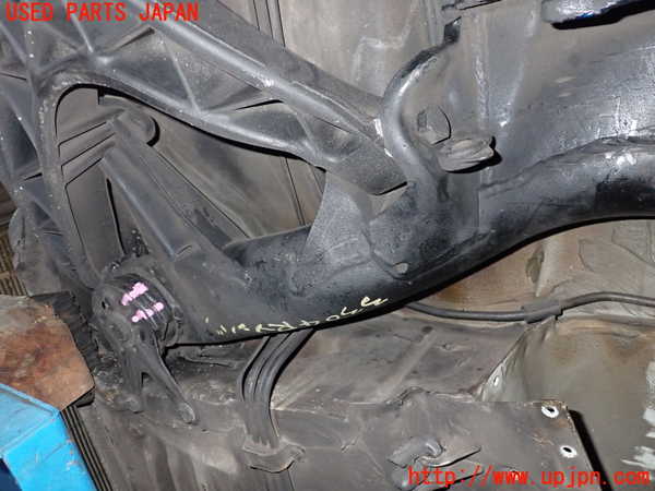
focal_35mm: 30
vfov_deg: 46.8
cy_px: 246
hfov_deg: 60.0
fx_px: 568
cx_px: 328
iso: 500
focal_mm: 5.4
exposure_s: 1/30
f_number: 6.3
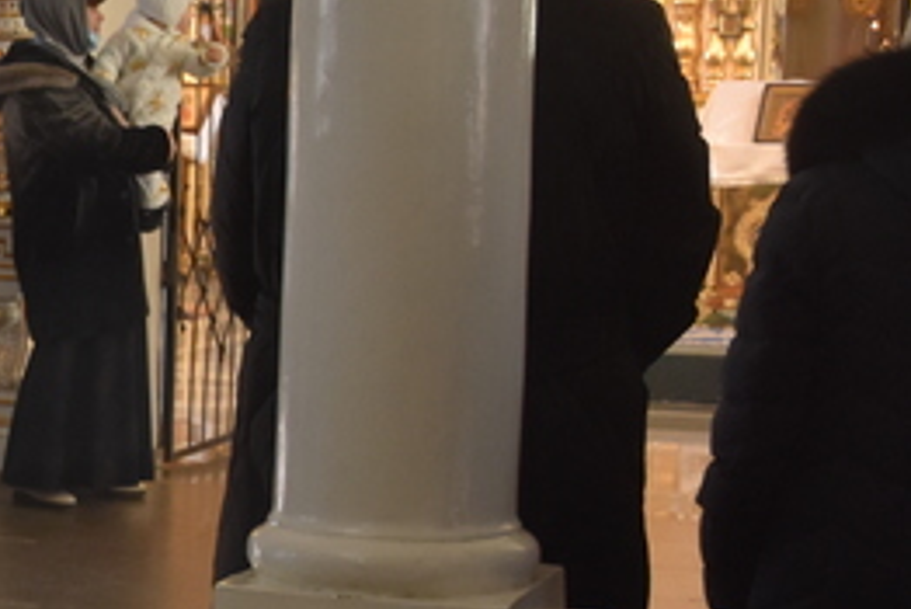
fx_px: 3190
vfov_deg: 10.9
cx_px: -751
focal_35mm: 126
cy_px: 419
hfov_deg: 14.3
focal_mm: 22
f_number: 4
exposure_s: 1/60
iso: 800
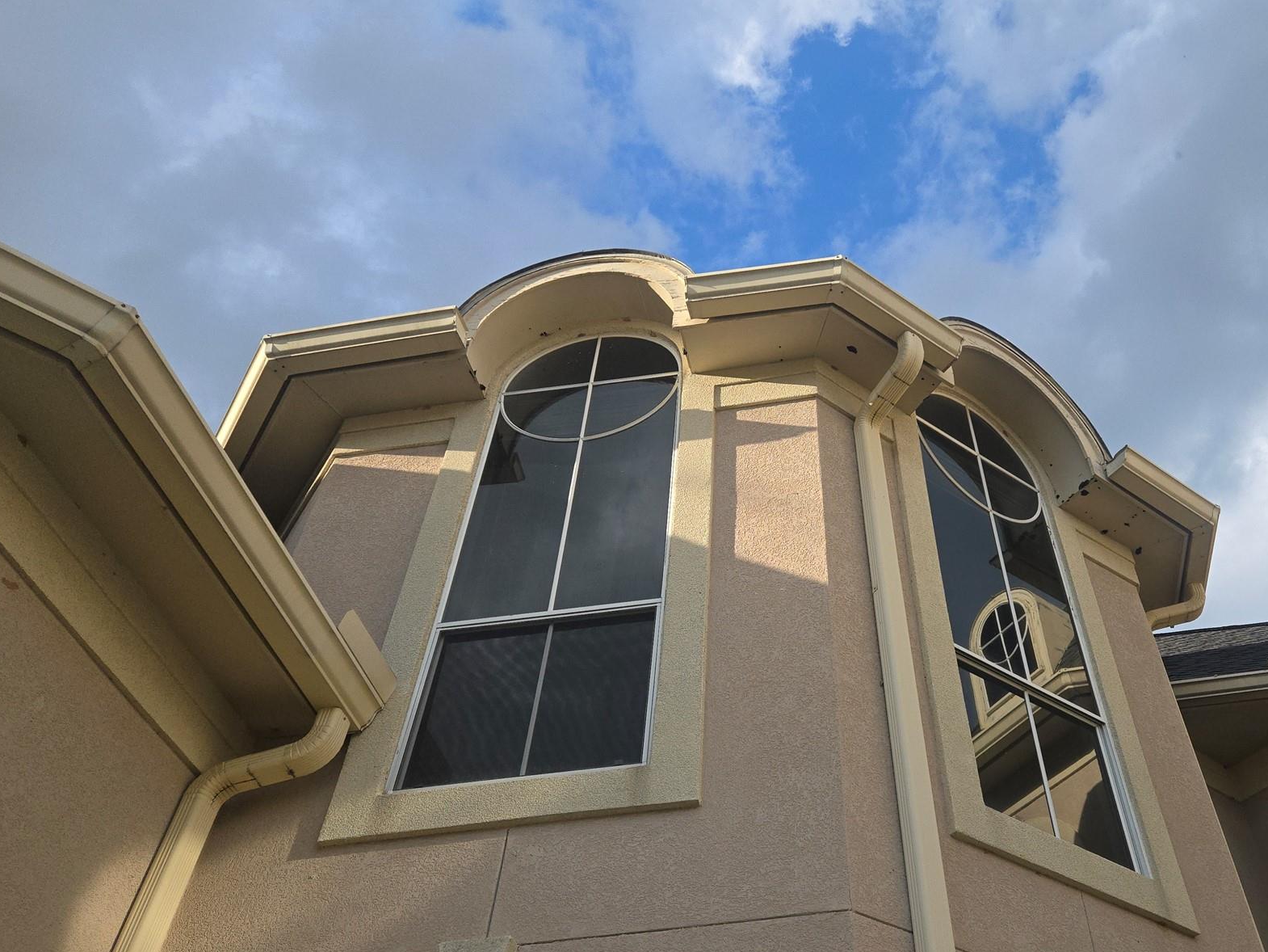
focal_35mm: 30
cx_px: 807
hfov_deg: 59.0
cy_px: 568
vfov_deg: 46.6
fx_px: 1099
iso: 80
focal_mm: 5.4
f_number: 1.8
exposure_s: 1/2921
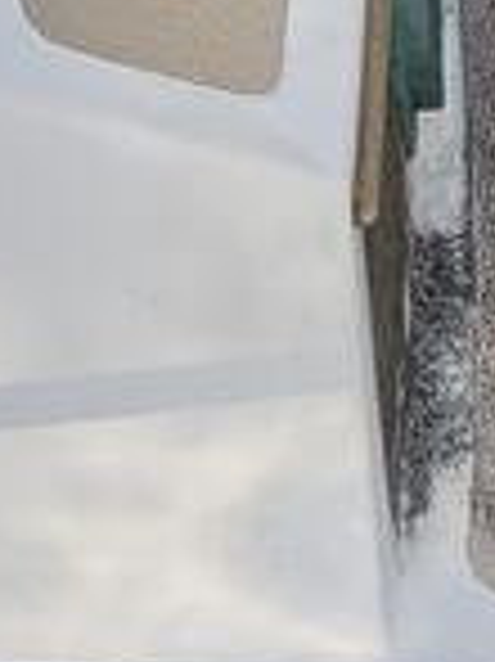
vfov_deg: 9.9
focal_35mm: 188
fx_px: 3590
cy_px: -612
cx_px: -490
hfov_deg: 7.6
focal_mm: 4.44
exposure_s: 1/903
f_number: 1.8
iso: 60
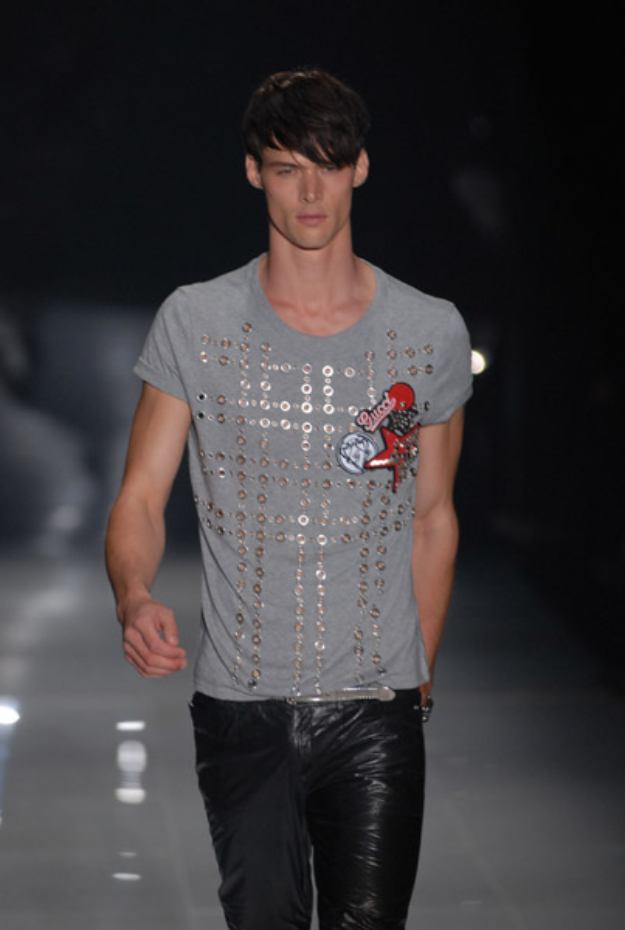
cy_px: 465
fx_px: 7772
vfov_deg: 6.9
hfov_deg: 4.6
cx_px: 312
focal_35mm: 300
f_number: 4.5
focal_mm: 200
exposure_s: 1/250
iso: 400
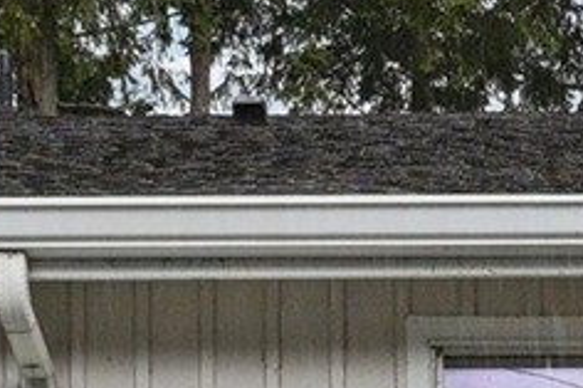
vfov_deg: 5.3
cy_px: 1318
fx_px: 3835
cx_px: 755
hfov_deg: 8.6
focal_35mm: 237
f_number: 8
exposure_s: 1/125
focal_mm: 22
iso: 320
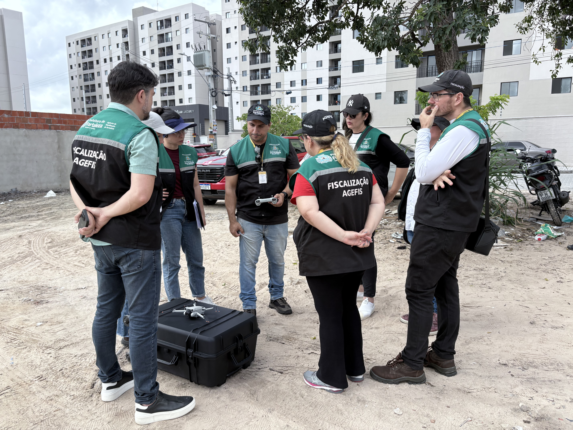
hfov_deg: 67.3
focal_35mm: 26
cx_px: 286
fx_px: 430
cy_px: 215
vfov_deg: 53.1
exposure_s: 1/1393
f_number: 1.6
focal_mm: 5.96
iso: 50
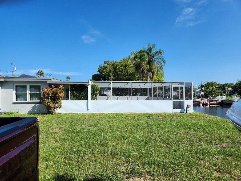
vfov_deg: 58.9
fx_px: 160
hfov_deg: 73.9
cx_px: 120
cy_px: 90
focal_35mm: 23
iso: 20
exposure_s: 1/1704
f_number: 1.8
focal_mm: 5.4
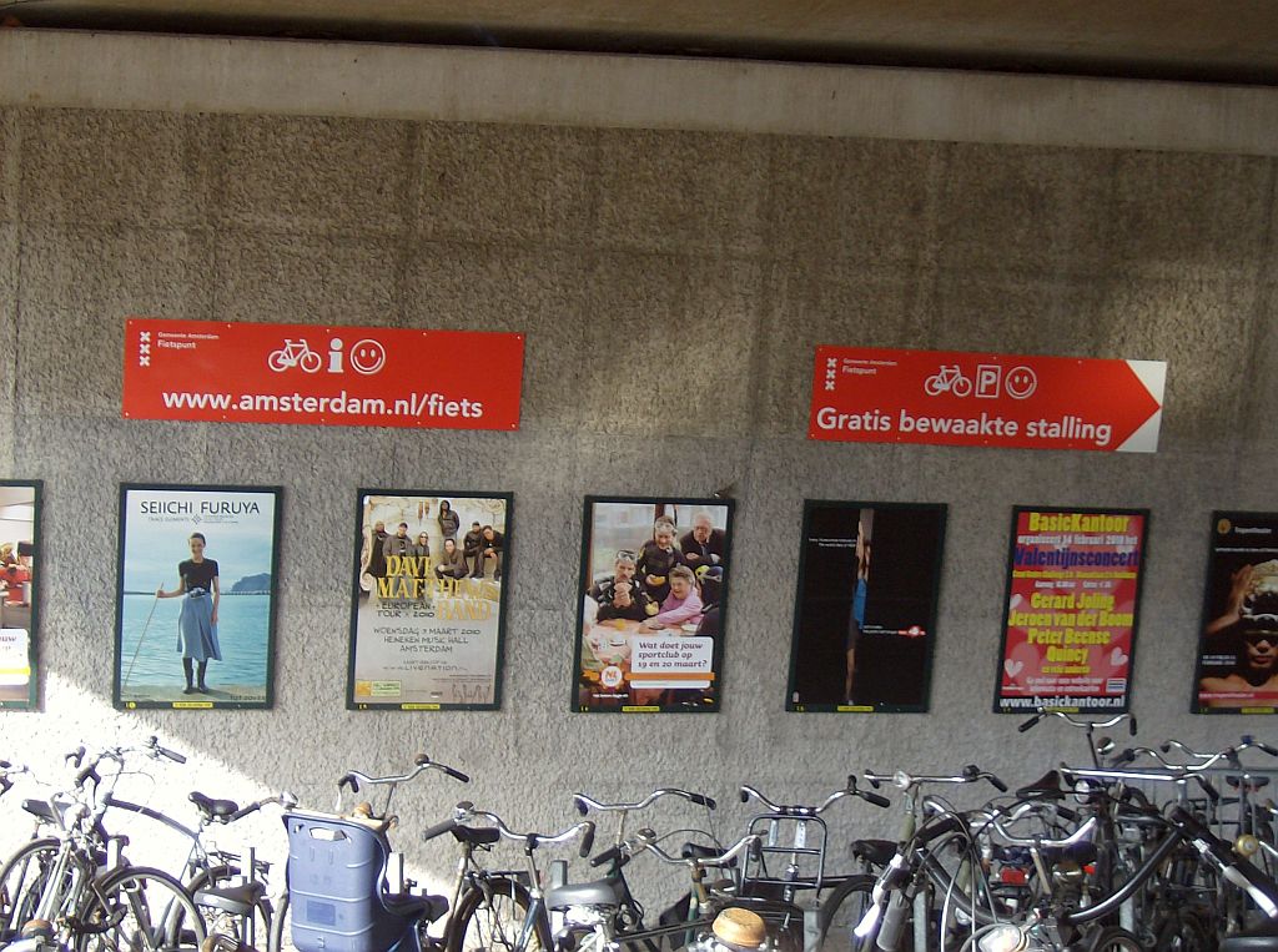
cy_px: 476
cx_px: 639
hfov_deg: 27.8
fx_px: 2578
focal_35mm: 70
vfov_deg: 20.9
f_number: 3.7
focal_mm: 11.6
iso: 100
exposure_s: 1/135
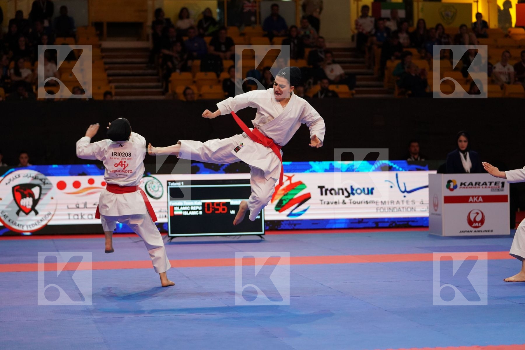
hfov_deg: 22.1
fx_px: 1342
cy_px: 175
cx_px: 262
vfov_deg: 14.9
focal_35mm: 92
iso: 2500
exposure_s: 1/500
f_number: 2.8
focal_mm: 92
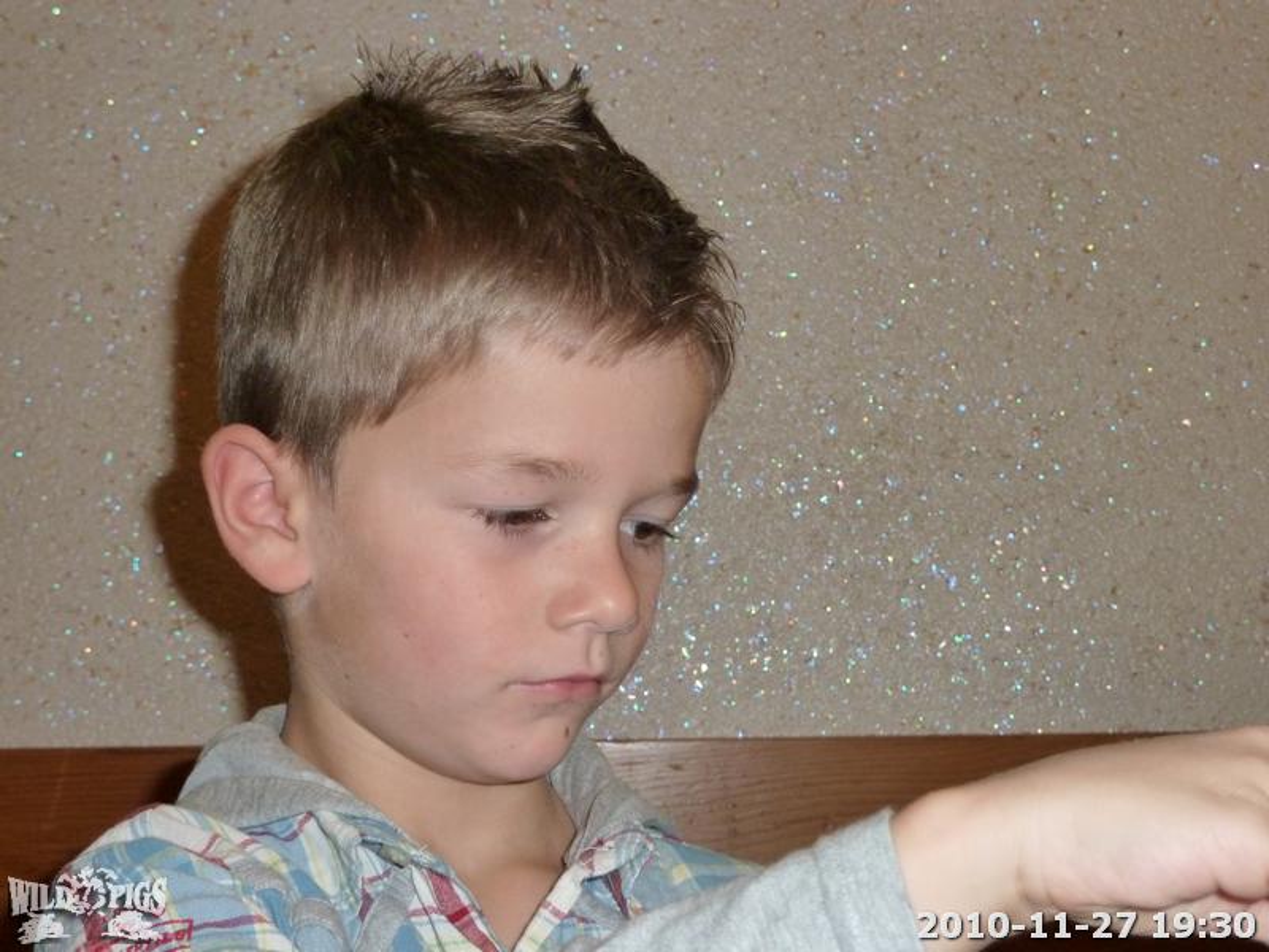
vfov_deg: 24.8
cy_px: 476
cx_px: 634
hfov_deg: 32.7
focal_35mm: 59
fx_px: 2163
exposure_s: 1/60
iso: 400
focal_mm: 9.7
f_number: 3.9
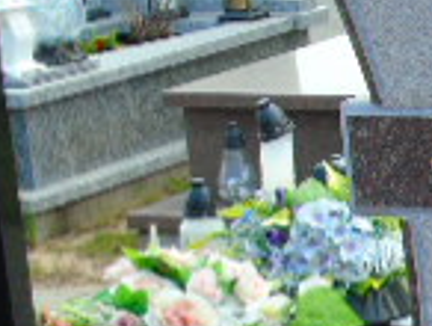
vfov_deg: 7.2
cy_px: 557
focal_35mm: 201
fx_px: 2513
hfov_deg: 9.2
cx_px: 855
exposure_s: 1/200
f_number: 4.1
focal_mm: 8.2
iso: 80
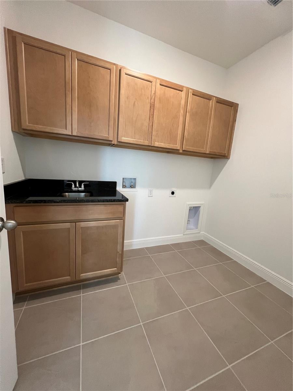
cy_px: 196
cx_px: 146
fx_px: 147
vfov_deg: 106.2
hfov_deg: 89.9
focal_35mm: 13
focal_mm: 1.57
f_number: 1.8
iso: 200
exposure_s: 1/60
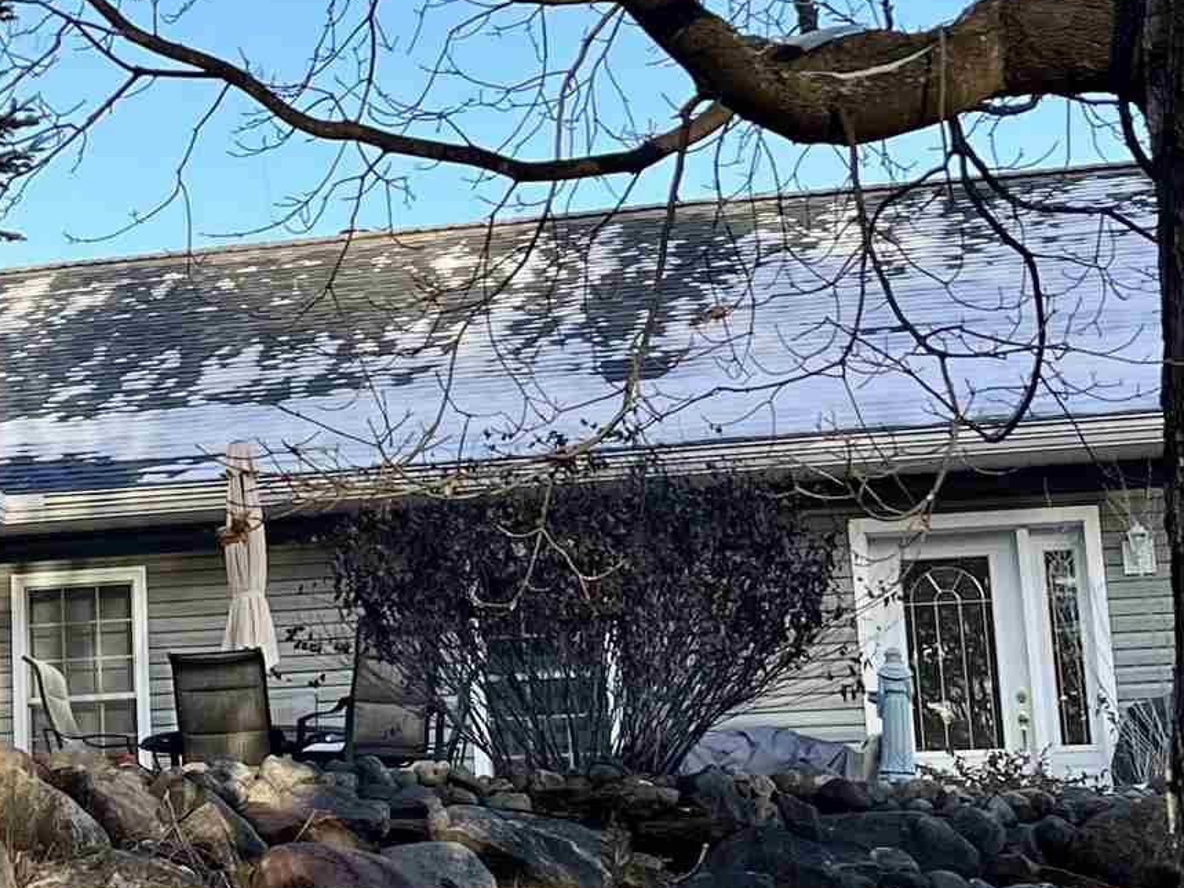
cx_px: -39
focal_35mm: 93
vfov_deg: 15.9
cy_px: 290
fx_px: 3181
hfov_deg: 20.3
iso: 50
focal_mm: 5.1
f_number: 1.6
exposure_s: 1/727
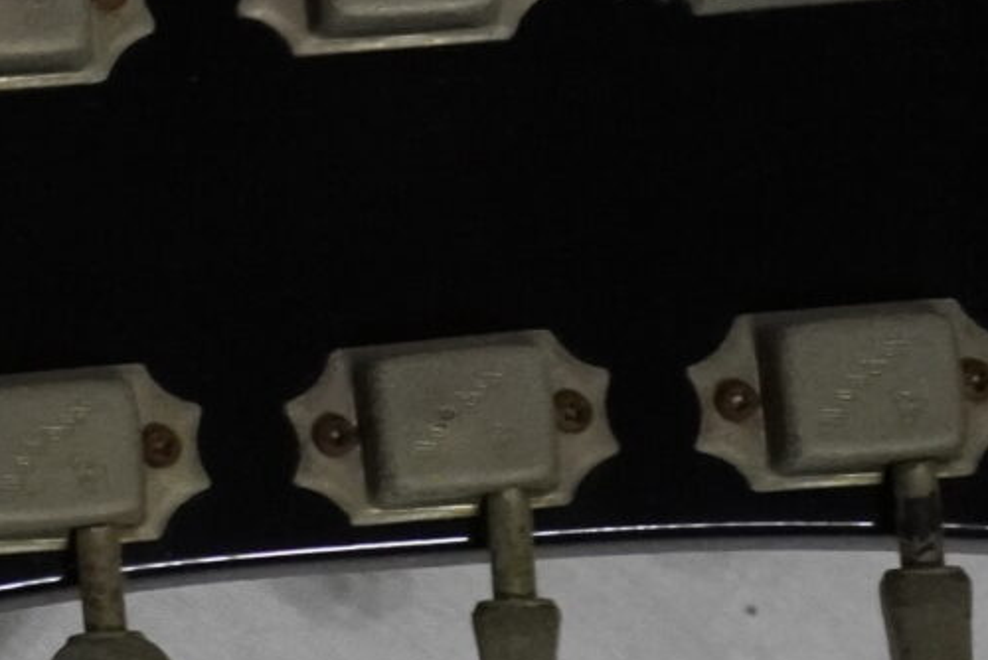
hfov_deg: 8.5
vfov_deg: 6.2
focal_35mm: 223
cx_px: -1284
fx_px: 6111
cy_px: 398
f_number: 4.5
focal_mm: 29
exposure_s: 1/160
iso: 2500
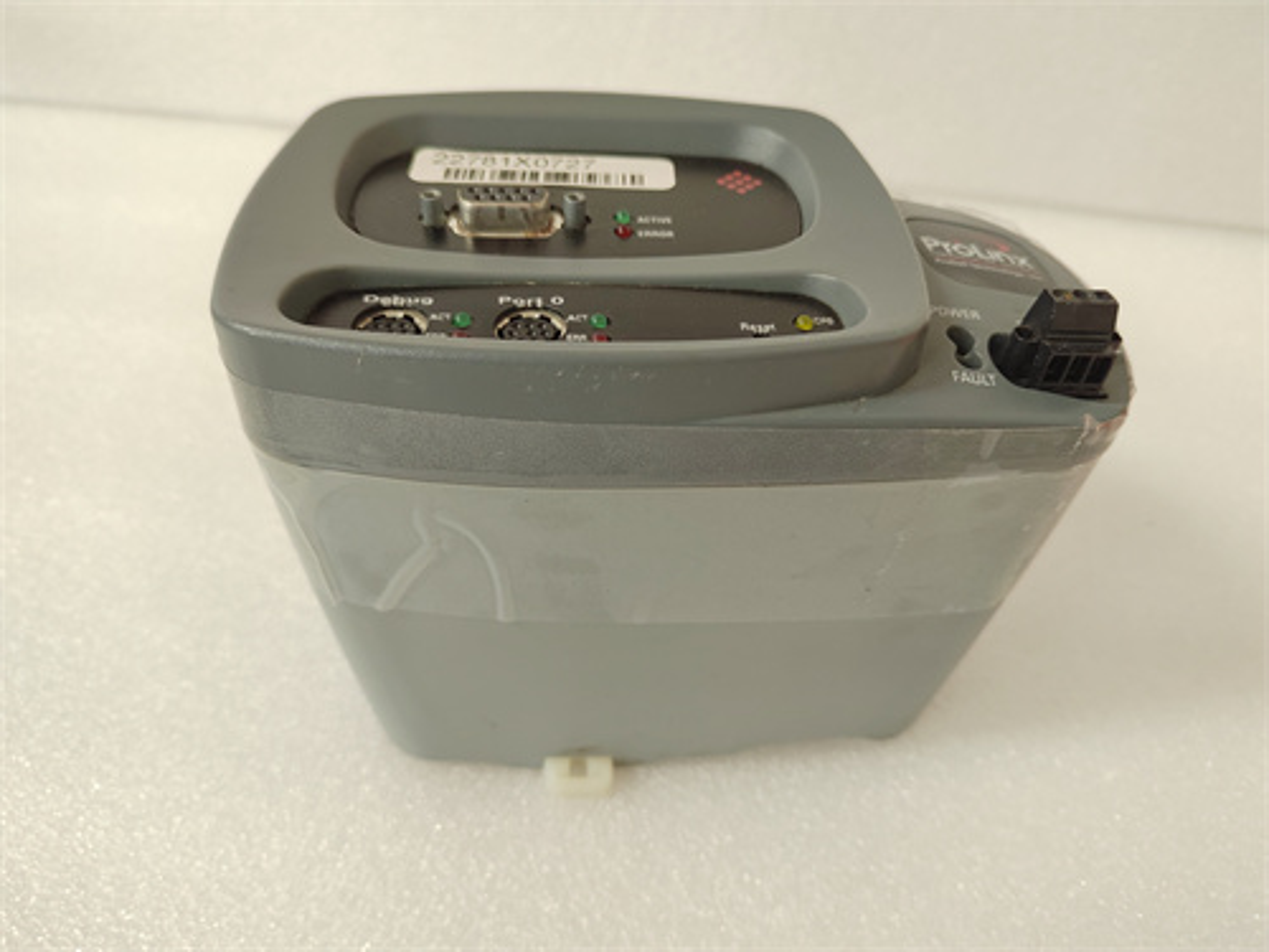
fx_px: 843
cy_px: 476
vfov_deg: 58.9
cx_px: 634
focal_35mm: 23
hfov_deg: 73.9
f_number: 1.9
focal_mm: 5.52
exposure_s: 1/60
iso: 1703
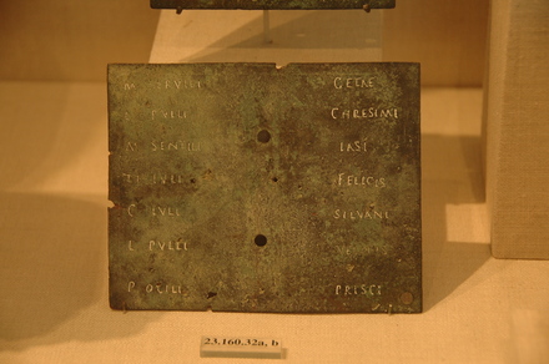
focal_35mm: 120
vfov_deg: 11.4
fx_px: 1827
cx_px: 274
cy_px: 182
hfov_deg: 17.1
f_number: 5.3
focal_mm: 80
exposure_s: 1/100
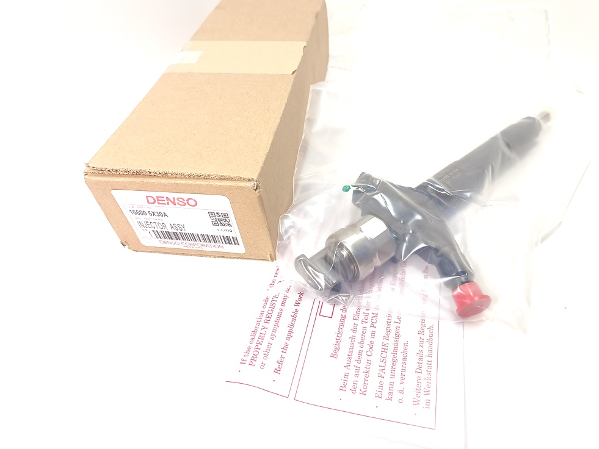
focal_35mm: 24
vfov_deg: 56.8
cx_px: 308
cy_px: 215
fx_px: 415
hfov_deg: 71.6
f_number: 1.8
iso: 100
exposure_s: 1/50
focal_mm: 5.06
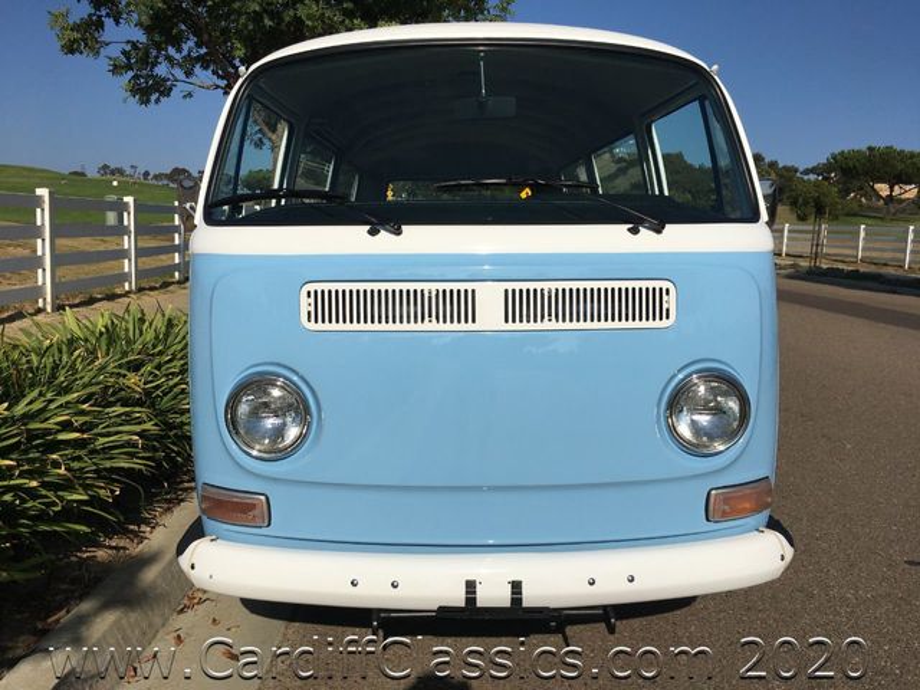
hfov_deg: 61.7
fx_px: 771
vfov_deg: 48.2
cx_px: 460
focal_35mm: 29
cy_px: 345
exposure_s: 1/4808
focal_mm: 4.15
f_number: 2.2
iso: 25
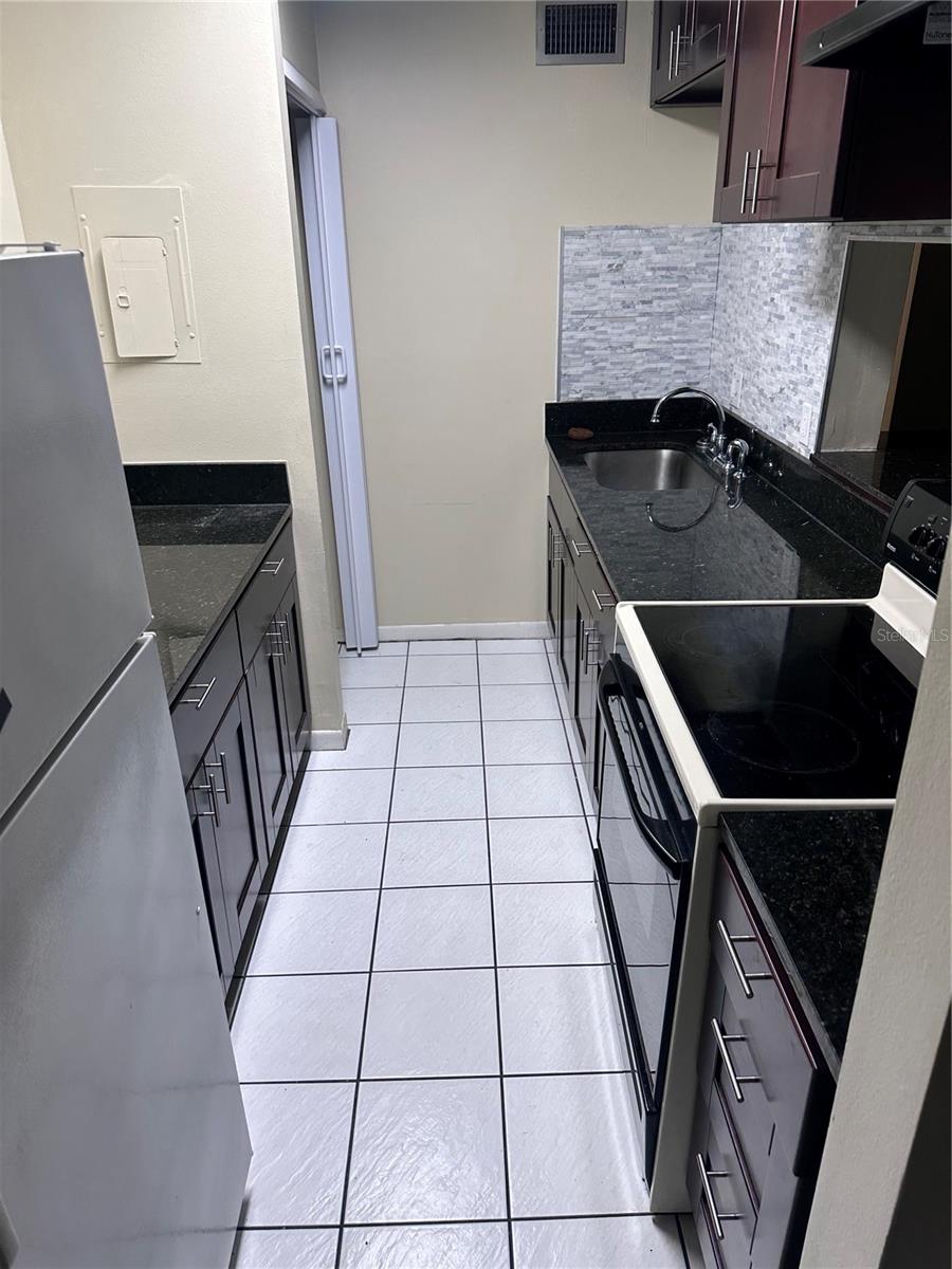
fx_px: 880
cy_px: 634
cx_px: 476
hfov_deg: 56.8
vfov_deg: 71.6
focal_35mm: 24
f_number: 1.78
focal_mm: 6.86
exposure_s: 1/120
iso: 125
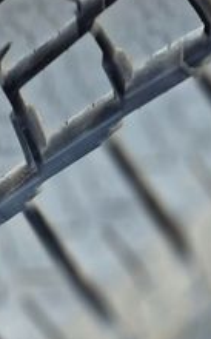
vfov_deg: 28.3
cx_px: -88
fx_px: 655
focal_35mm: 71
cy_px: 276
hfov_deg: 16.9
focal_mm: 6.3
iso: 160
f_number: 1.7
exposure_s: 1/180
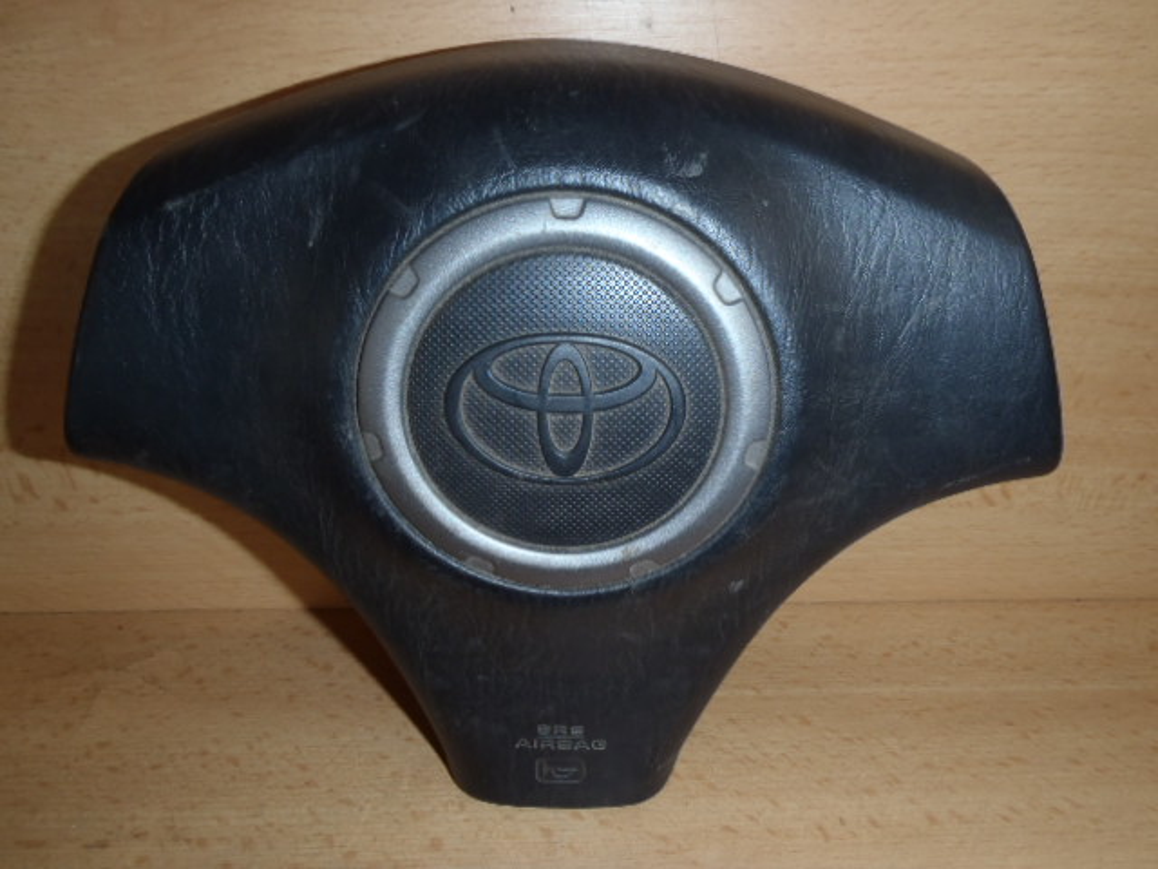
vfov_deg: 49.7
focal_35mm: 28
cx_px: 579
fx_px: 937
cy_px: 434
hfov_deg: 63.4
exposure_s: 1/30
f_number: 3.9
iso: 100
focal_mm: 5
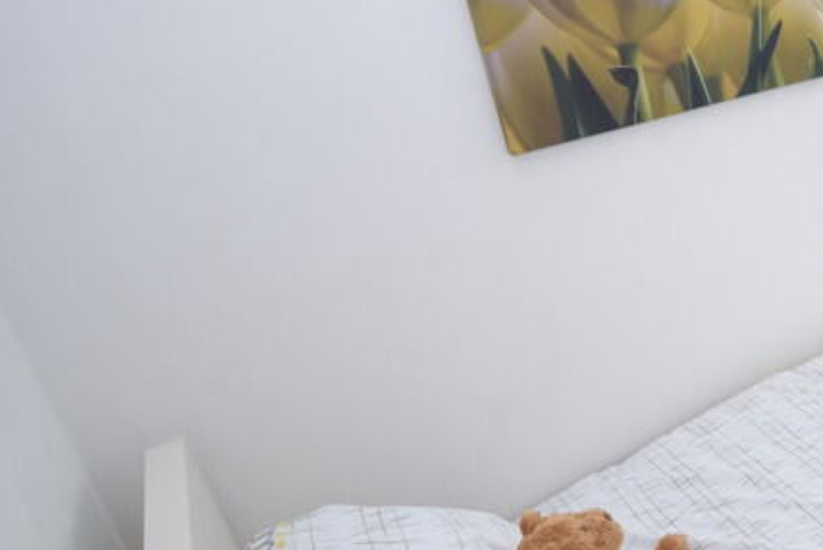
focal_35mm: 36
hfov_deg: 43.1
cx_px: 877
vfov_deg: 36.9
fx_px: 823
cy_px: 252
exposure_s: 1/80
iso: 400
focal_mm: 10
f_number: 4
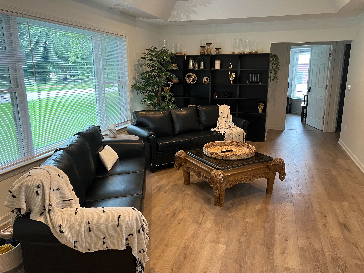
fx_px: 294
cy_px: 142
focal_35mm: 28
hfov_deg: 63.4
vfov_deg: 49.7
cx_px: 193
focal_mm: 5.7
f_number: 1.5
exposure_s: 1/84
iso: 125
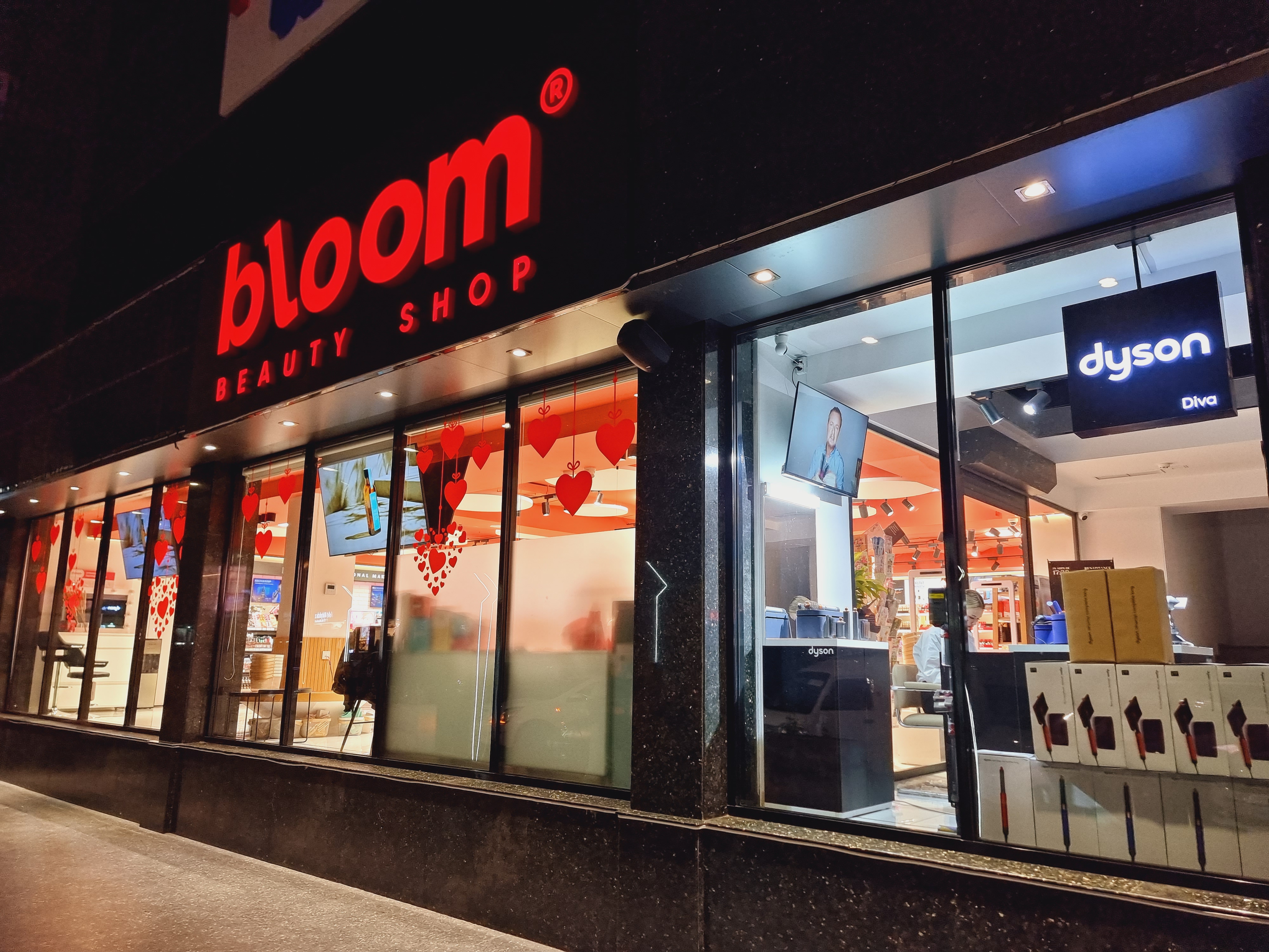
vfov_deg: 56.8
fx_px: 880
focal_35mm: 24
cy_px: 476
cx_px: 634
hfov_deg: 71.6
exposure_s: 1/100
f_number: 1.8
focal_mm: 6.7
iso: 250
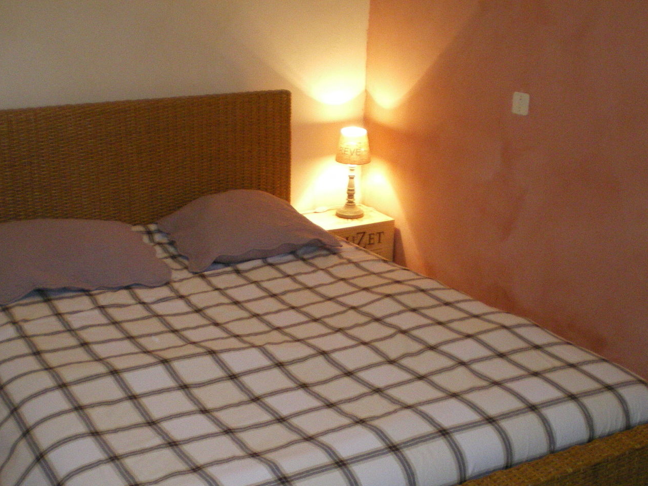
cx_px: 275
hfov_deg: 39.6
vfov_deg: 30.1
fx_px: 898
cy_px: 305
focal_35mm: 48
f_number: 3.1
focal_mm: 6.3
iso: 400
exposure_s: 1/50
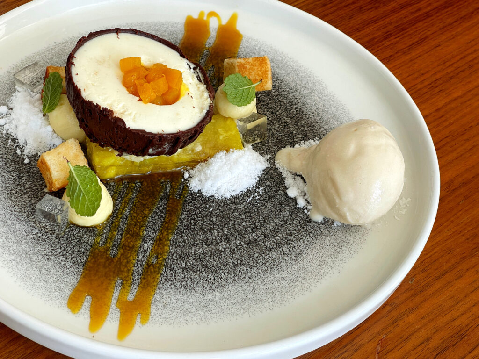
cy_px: 180
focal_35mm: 64
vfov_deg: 22.9
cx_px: 240
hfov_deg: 30.3
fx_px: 886
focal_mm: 7.5
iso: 40
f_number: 2.2
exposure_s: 1/99
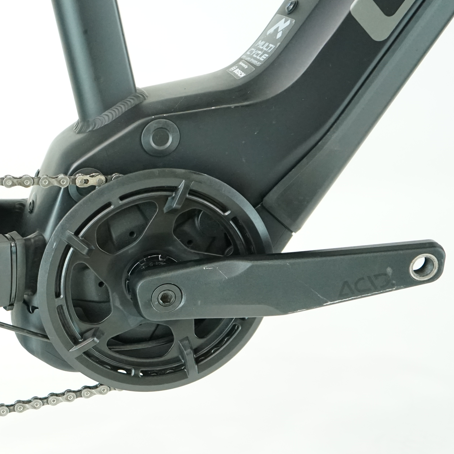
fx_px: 1143
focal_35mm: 77
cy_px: 263
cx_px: -110
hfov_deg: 20.8
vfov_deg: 22.5
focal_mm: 36
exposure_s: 1/200
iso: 3200
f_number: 5
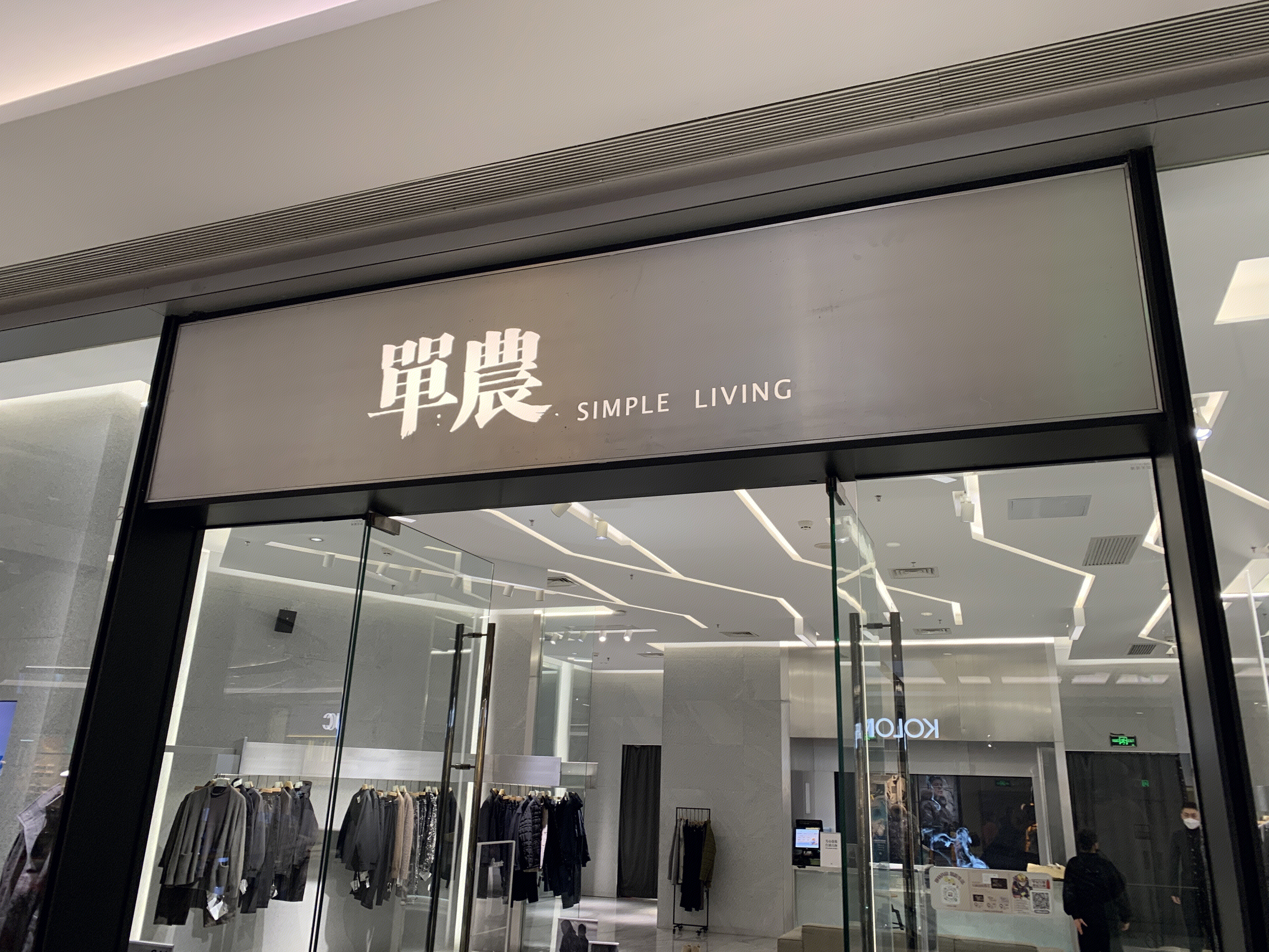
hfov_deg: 67.3
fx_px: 953
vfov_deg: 53.1
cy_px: 476
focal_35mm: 26
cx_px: 634
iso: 64
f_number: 1.8
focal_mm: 4.25
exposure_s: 1/50
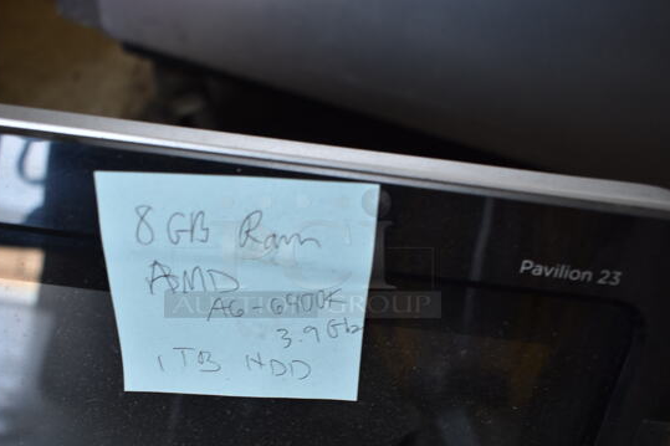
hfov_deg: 55.7
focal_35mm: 34
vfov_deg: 38.8
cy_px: 252
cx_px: 303
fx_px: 633
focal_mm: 20
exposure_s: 1/125
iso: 320
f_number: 3.5
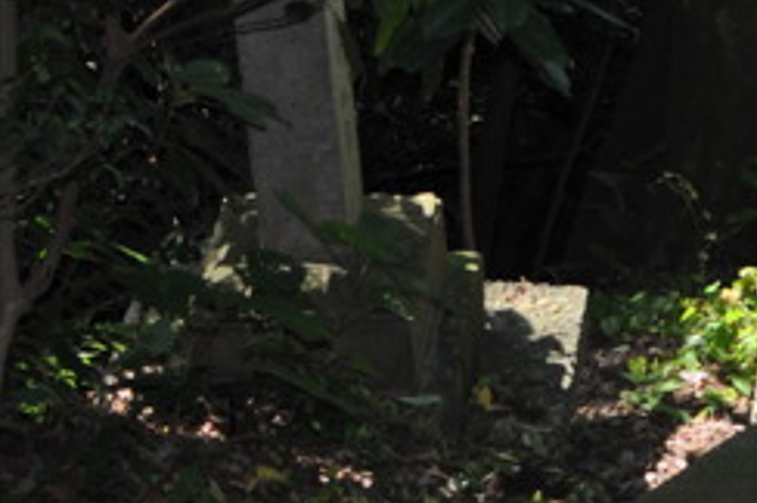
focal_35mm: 220
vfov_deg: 6.2
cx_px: 1288
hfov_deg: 9.0
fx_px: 4622
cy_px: -189
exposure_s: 1/200
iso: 200
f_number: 4.5
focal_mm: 35
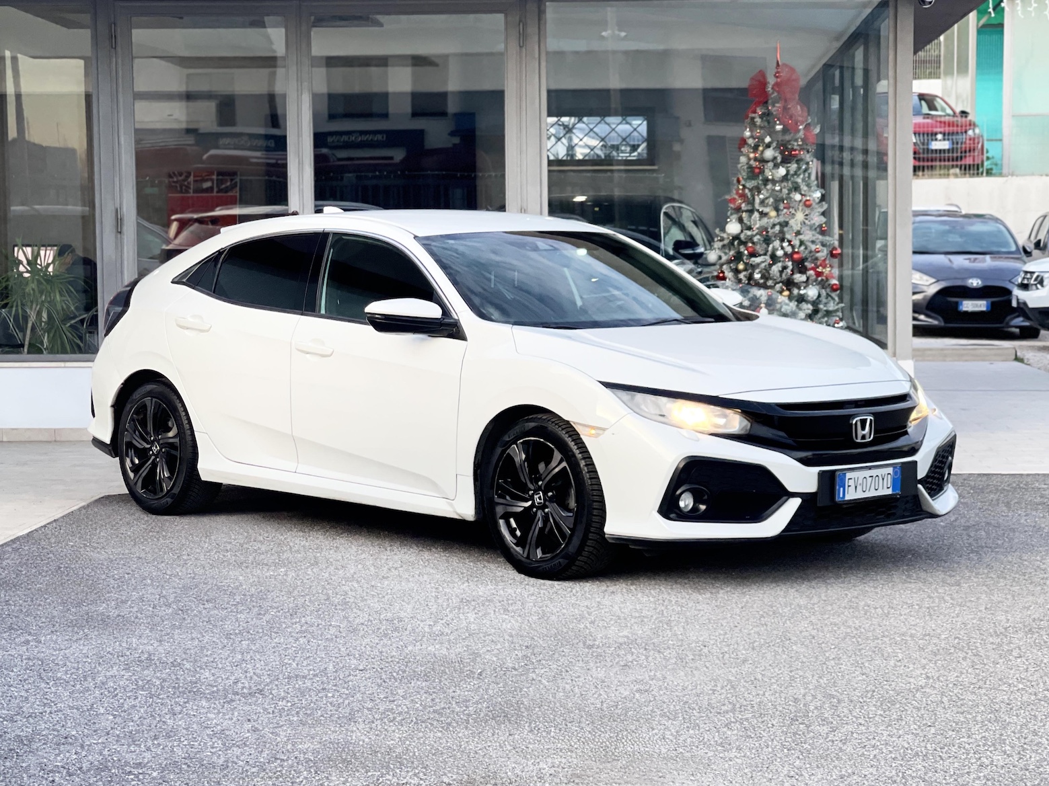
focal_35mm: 64
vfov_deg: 22.9
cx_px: 524
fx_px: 1939
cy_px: 393
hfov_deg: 30.3
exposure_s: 1/121
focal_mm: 7.5
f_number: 2.2
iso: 80
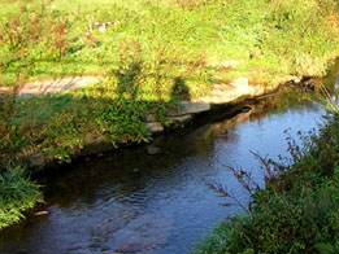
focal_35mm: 62
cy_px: 95
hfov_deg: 30.1
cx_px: 291
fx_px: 607
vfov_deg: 23.6
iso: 100
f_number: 2.6
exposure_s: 1/138
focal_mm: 4.7
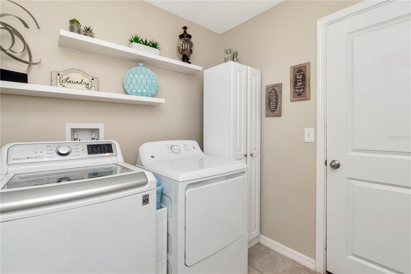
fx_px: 171
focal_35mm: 15
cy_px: 137
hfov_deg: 100.4
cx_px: 206
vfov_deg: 77.3
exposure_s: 1/250
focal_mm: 10
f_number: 10
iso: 500
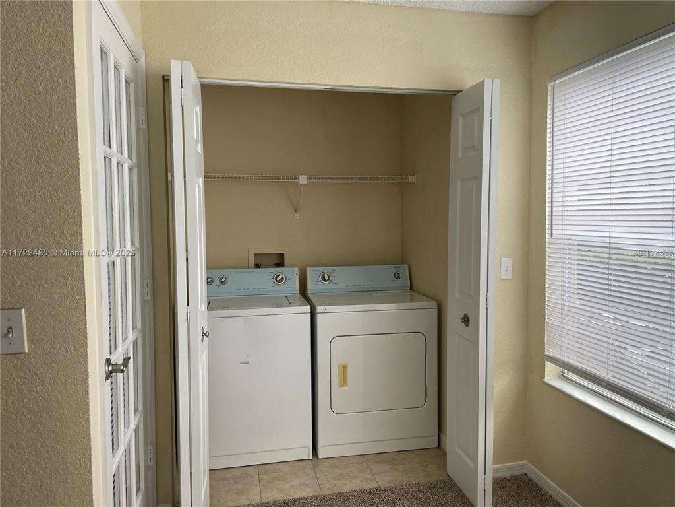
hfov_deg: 67.3
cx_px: 338
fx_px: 507
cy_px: 254
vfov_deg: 53.1
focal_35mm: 26
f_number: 1.6
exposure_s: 1/148
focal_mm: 4.2
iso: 32
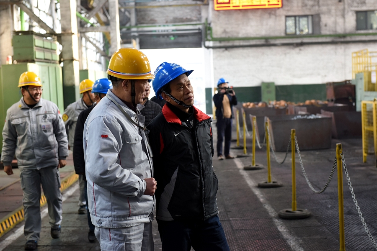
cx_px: 188
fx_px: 733
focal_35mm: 70
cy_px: 126
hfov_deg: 28.8
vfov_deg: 19.5
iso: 1000
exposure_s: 1/80
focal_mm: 70
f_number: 4.5
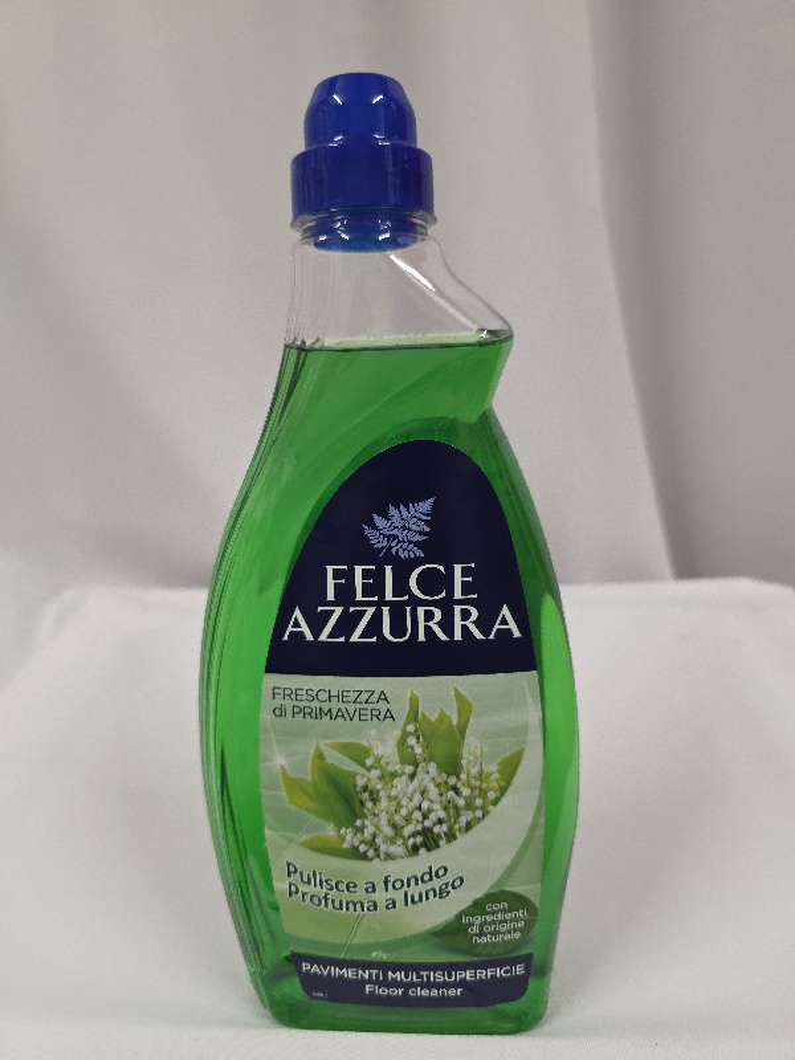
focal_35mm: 23
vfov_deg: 73.9
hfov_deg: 58.9
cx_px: 398
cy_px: 530
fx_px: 704
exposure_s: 1/101
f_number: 1.7
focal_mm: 6.3
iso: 400
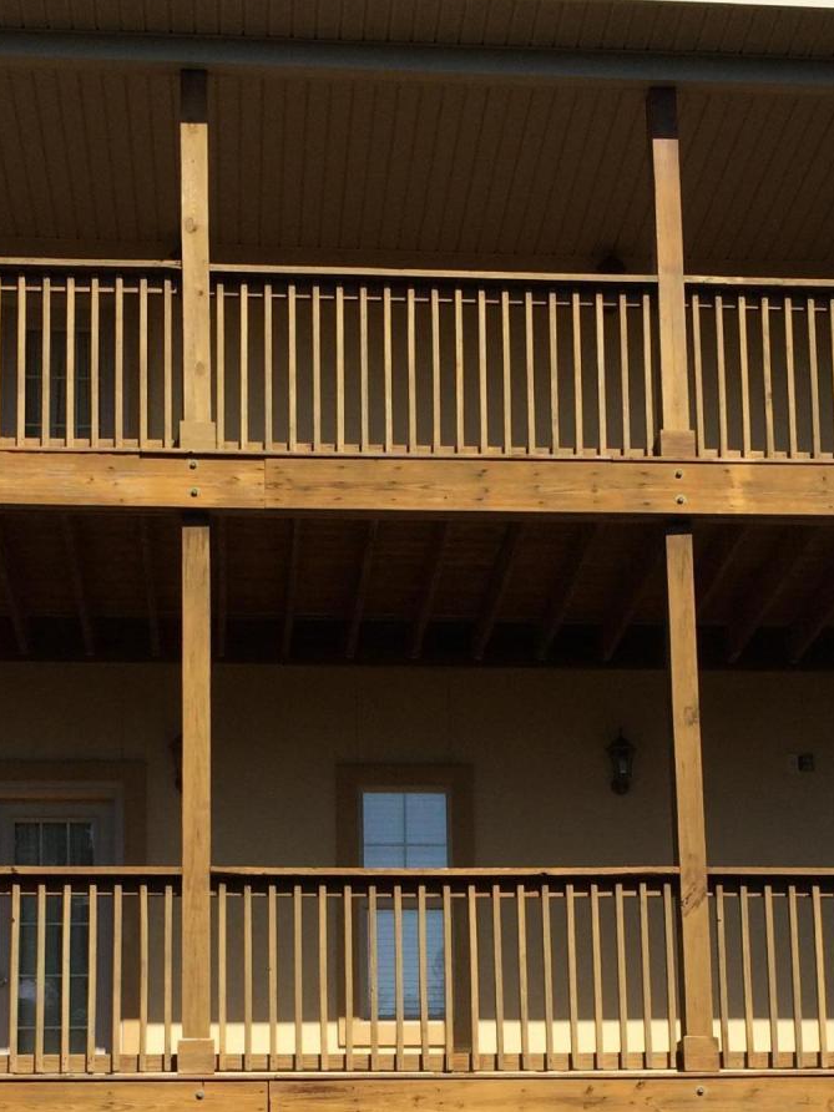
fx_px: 2088
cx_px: 401
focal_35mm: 65
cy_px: 1007
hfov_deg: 22.6
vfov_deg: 28.6
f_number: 2.2
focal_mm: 4.15
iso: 32
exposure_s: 1/2933
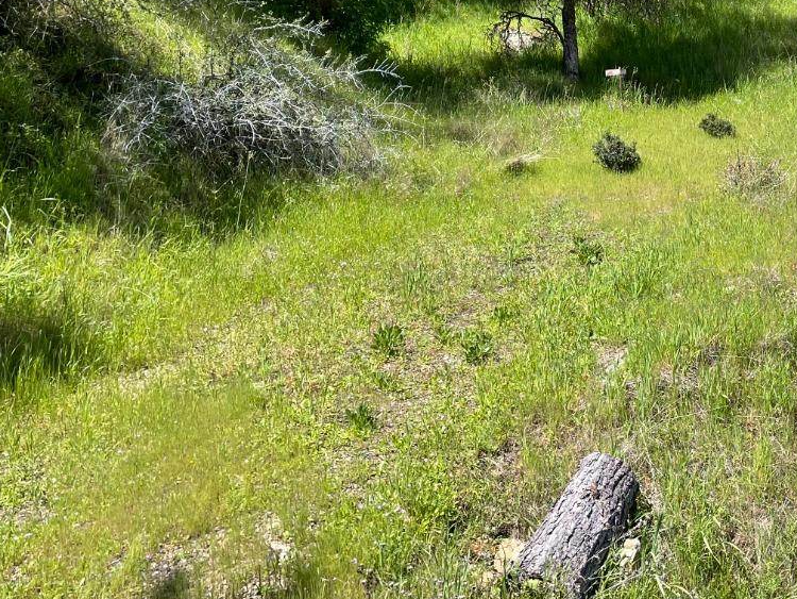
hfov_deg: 34.9
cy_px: 73
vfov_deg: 27.2
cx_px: 705
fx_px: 1198
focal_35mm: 52
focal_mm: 4.2
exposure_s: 1/1553
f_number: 1.6
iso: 32
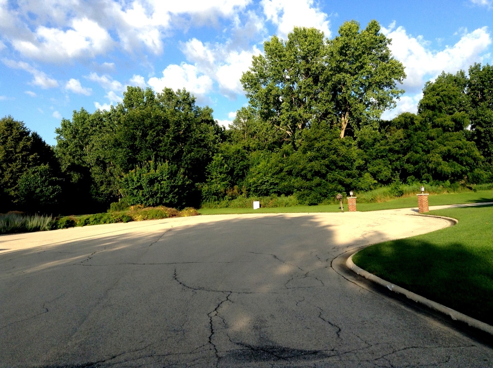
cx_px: 246
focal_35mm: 33
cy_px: 184
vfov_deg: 42.8
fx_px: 469
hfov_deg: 55.4
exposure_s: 1/706
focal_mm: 3.3
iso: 32
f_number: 2.4
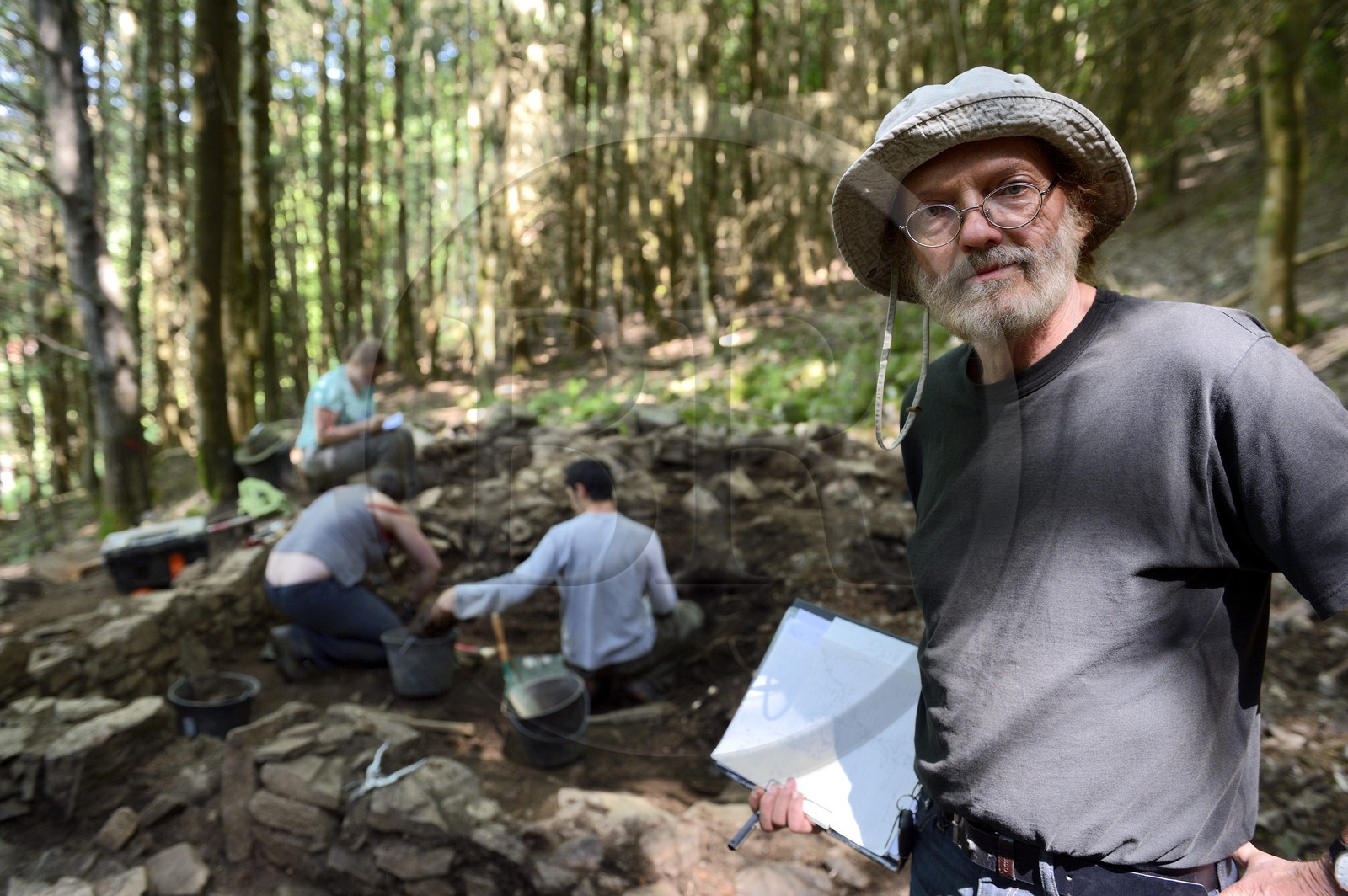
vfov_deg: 42.3
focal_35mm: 31
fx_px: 1160
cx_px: 674
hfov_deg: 60.3
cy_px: 448
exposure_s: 1/80
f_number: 3.5
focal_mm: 31
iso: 800
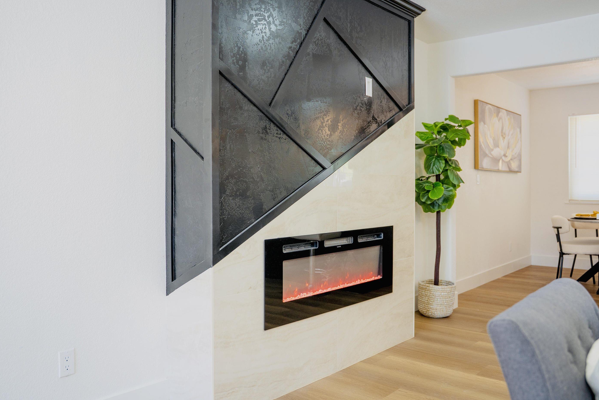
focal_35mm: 31
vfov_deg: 42.3
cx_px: 292
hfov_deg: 60.3
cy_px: 196
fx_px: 516
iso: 400
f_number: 2.8
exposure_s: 1/160
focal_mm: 28
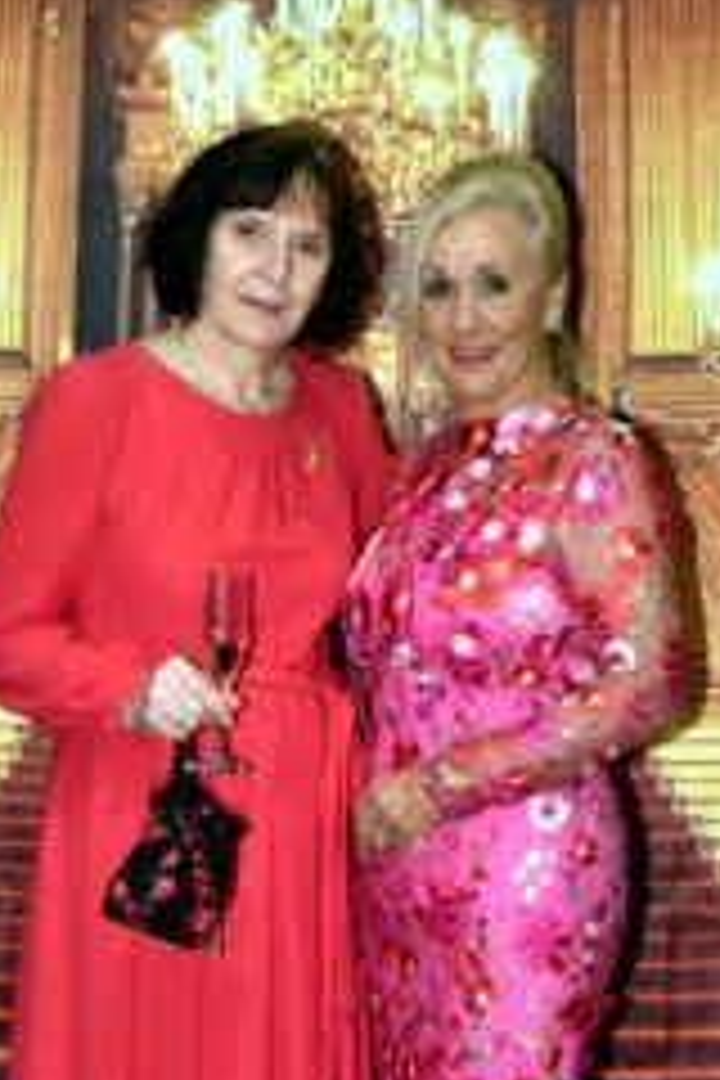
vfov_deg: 21.1
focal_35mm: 96
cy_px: 814
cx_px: 310
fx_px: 2880
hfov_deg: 14.2
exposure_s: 1/60
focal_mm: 48
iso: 1600
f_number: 6.3
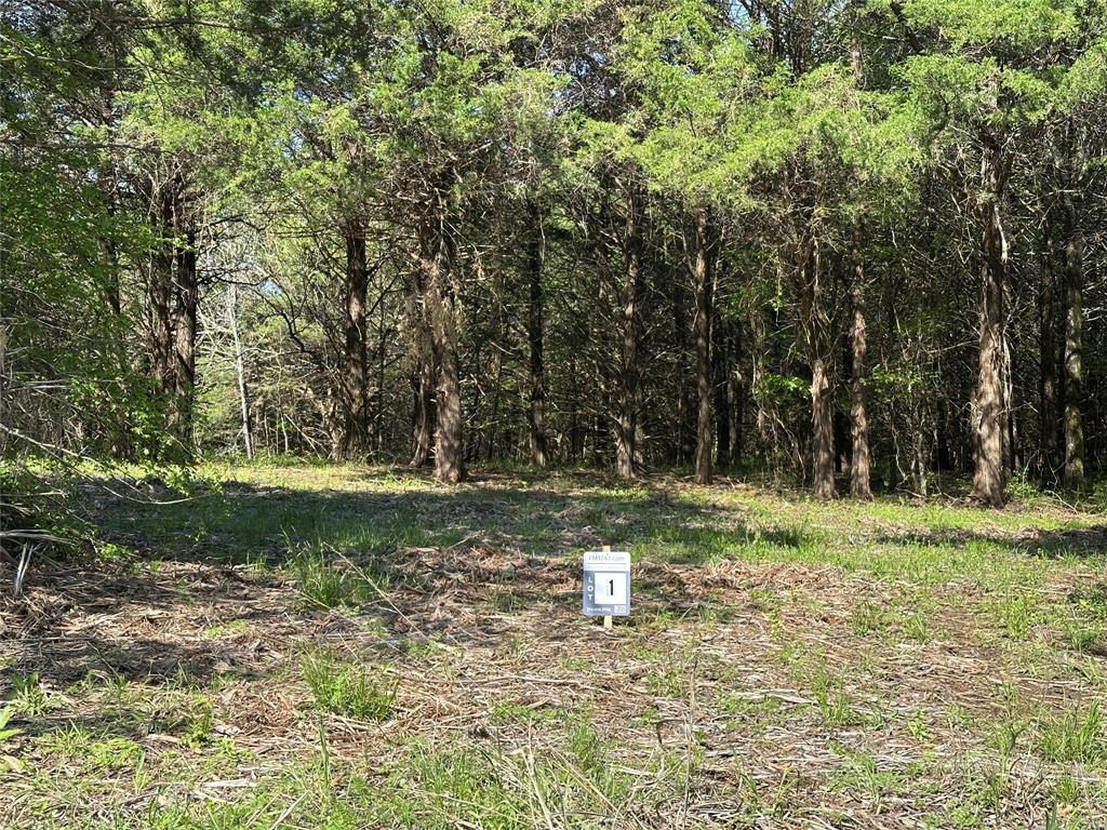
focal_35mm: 48
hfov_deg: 39.7
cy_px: 415
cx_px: 554
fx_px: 1535
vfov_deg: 30.3
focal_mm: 6.86
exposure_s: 1/1212
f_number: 1.78
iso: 64
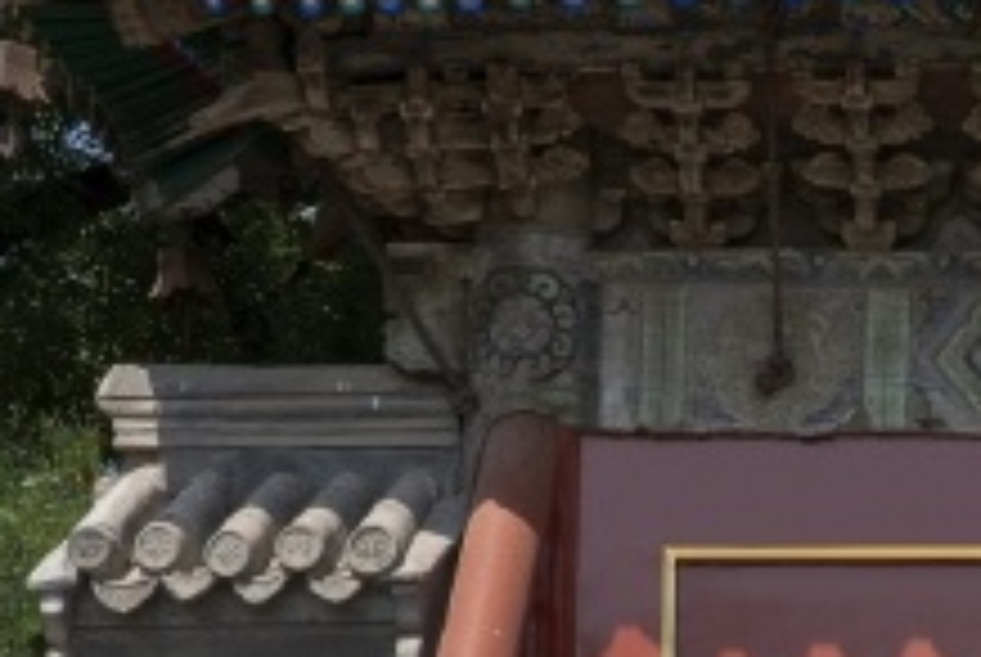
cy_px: 776
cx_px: 1670
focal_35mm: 229
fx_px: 6249
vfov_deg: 6.0
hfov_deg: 8.7
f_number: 13
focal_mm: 50
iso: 400
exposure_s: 1/320
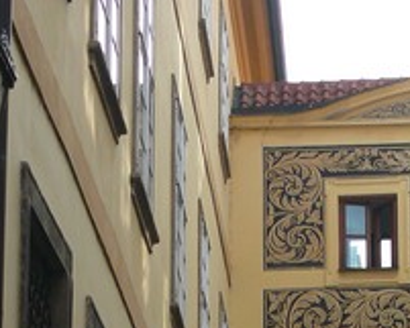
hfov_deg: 10.6
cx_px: 279
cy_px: 501
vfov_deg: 8.3
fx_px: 2210
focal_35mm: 182
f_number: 3.6
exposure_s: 1/100
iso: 100
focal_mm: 10.5
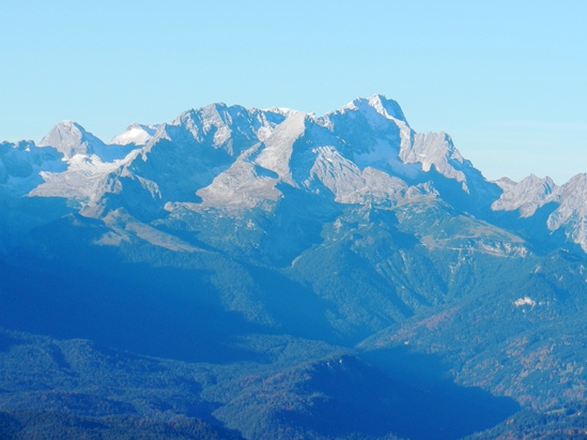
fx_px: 2847
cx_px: 279
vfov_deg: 8.8
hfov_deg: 11.8
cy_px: 186
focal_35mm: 168
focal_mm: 25.9
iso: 160
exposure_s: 1/640
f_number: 5.2
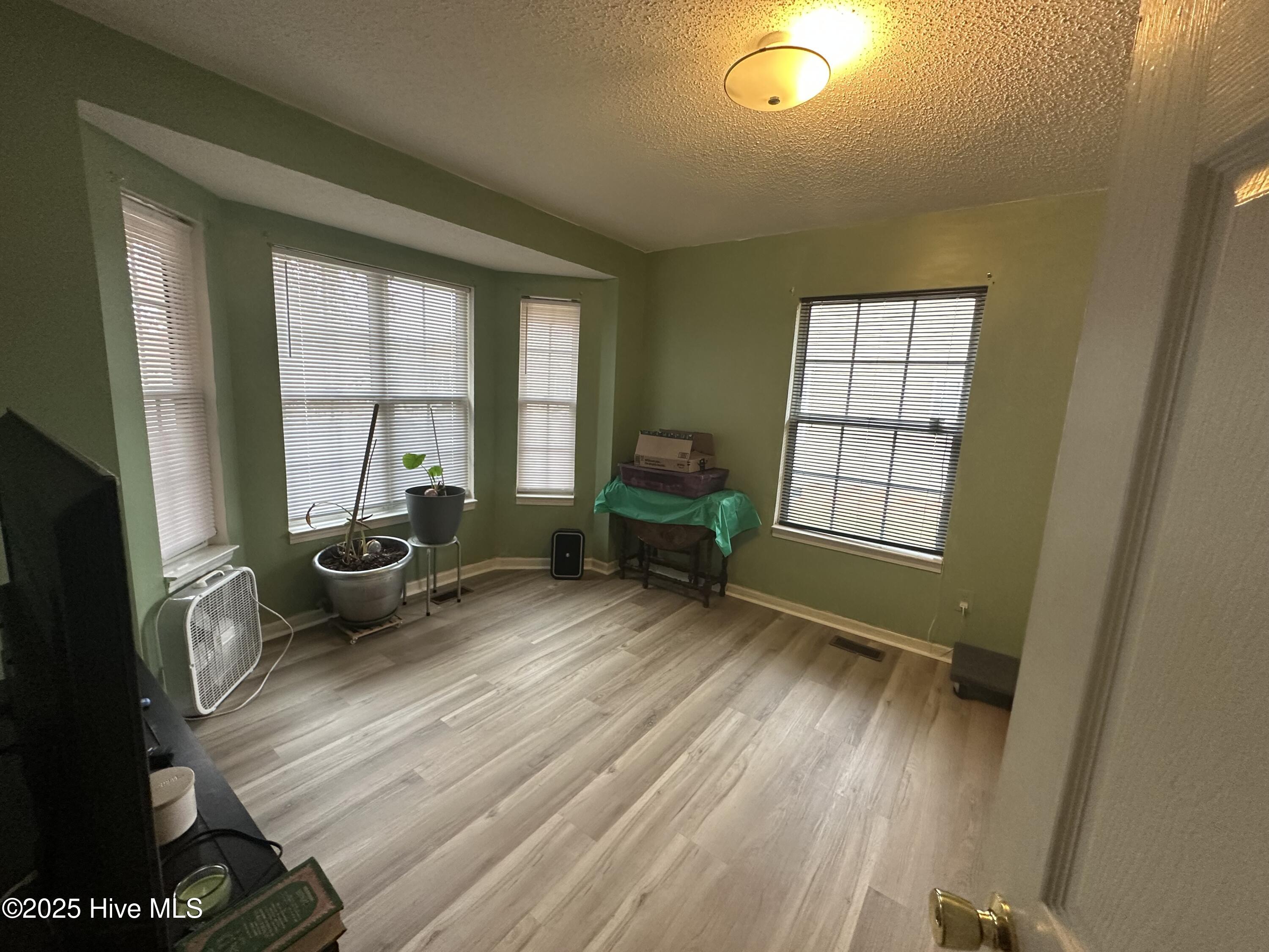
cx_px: 634
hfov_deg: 102.1
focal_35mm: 14
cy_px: 476
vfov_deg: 85.7
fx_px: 513
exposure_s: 1/120
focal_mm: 2.22
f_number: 2.2
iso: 250
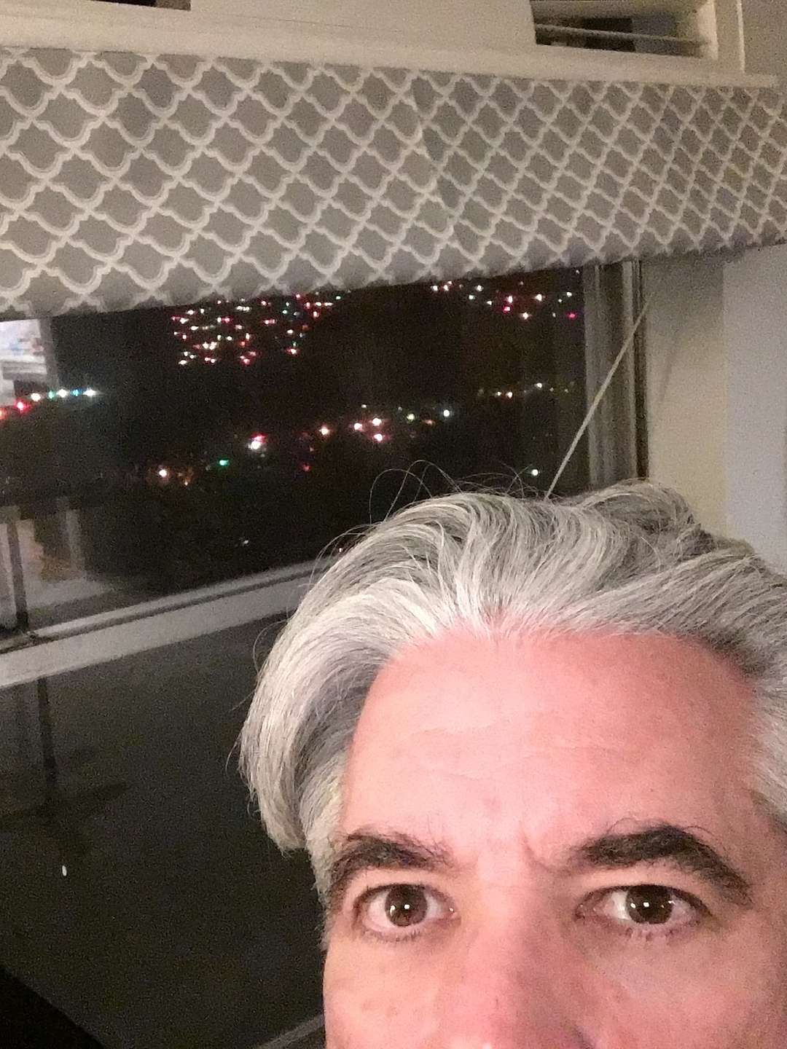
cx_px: 394
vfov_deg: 58.4
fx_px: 940
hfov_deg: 45.4
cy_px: 524
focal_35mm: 31
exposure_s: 1/15
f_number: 2.2
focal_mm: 2.65
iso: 640
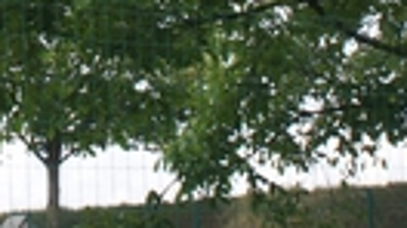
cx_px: -59
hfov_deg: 16.2
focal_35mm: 128
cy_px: -290
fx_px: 1380
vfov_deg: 8.7
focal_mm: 18
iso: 200
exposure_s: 1/200
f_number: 7.1
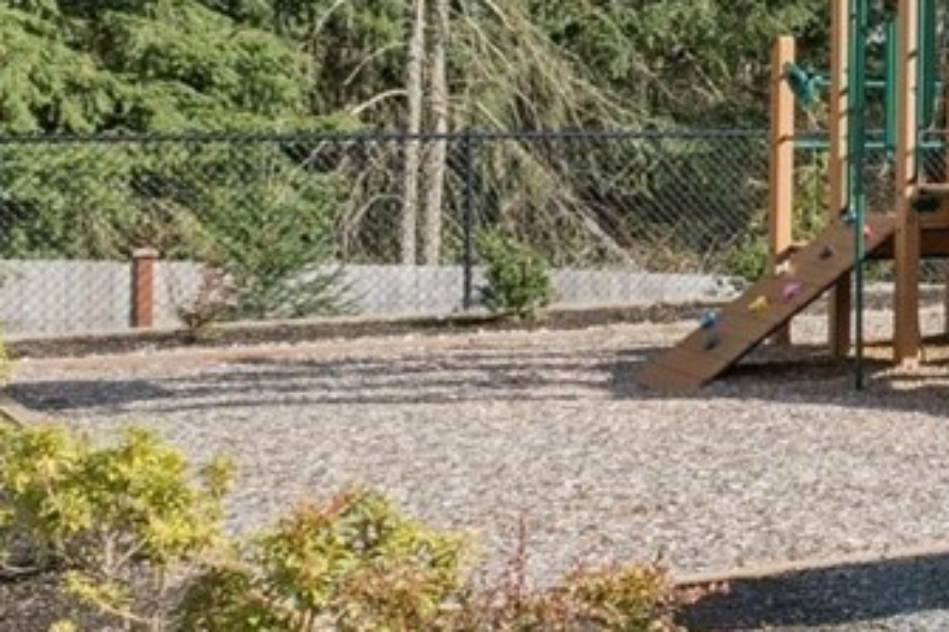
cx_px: 2103
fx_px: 2499
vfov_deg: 14.3
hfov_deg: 15.3
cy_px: 92
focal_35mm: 95
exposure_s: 1/160
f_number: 9
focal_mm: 12.5
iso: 250
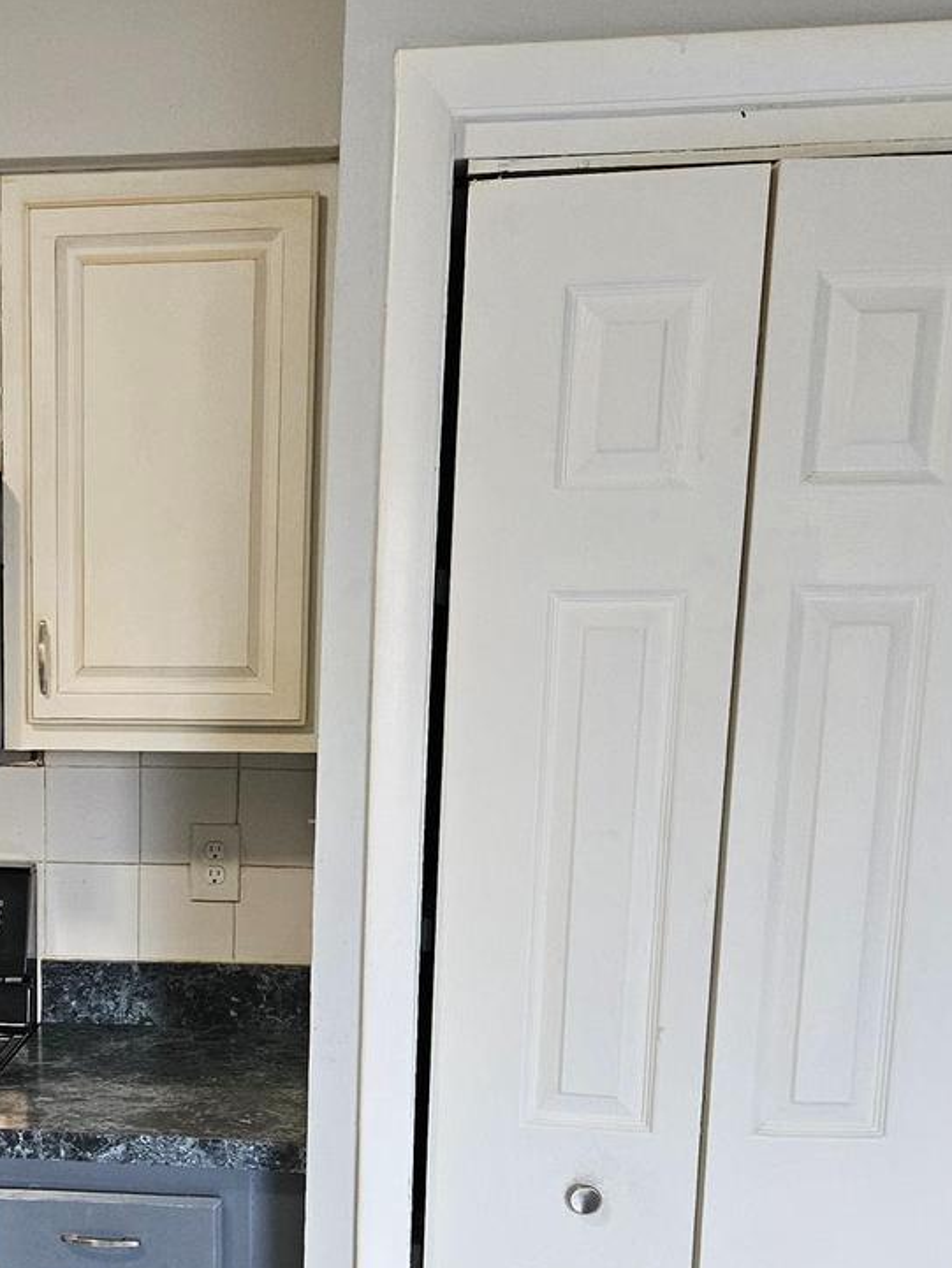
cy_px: 950
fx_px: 1796
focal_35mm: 49
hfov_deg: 28.5
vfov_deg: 37.9
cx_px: 97
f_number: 1.8
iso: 320
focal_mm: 5.4
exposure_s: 1/120
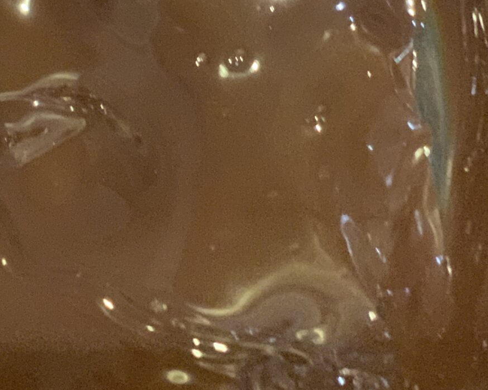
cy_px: 16
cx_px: -224
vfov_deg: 10.3
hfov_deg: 12.4
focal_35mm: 149
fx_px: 2152
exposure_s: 1/25
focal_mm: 6
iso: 640
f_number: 2.4
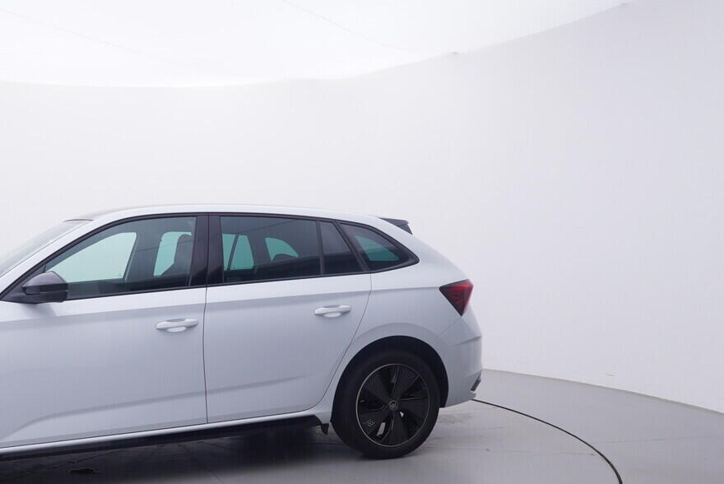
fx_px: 741
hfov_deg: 49.7
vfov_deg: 35.7
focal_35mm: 37
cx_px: 171
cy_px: 338
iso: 200
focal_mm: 15
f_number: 5
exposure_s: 1/80
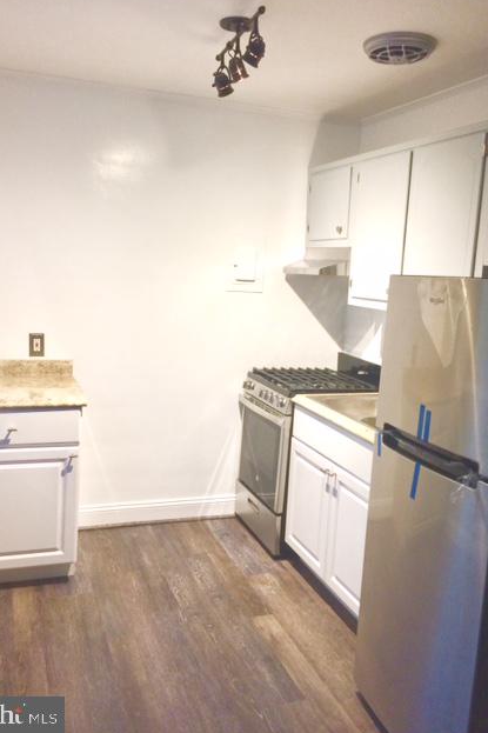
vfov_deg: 60.3
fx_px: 631
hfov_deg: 42.3
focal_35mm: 31
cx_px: 225
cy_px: 360
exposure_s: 1/30
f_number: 2.2
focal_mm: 4.15
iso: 100
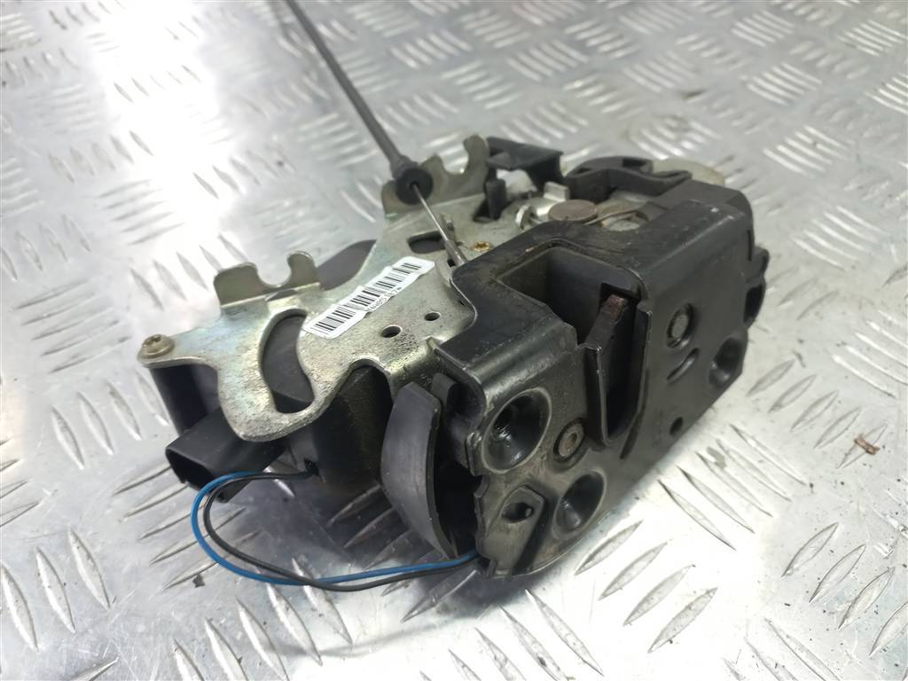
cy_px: 340
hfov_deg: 69.4
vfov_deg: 54.9
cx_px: 454
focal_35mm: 25
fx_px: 656
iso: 100
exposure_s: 1/50
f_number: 1.8
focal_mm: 4.6
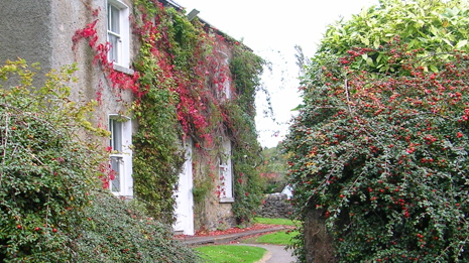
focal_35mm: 57
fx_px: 708
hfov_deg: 36.5
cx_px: 182
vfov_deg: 20.9
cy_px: 201
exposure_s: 1/77.1
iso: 50
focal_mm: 5.8
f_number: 2.8
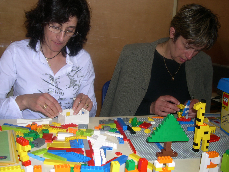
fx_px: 251
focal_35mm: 38
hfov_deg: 49.0
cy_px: 86
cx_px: 114
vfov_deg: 37.7
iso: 100
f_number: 2.8
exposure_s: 1/60
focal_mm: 8
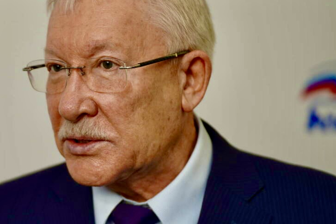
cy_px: 106
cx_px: 70
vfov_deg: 8.3
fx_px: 1540
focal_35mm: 165
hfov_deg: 12.4
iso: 160
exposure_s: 1/100
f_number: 2.8
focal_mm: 100
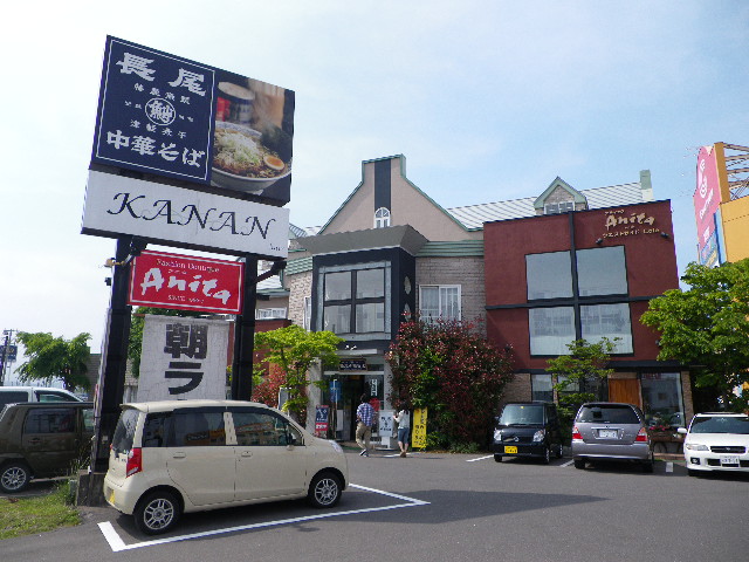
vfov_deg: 49.7
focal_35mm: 28
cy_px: 281
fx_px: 606
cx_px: 374
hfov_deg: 63.4
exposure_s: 1/200
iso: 64
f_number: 7
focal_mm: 4.9
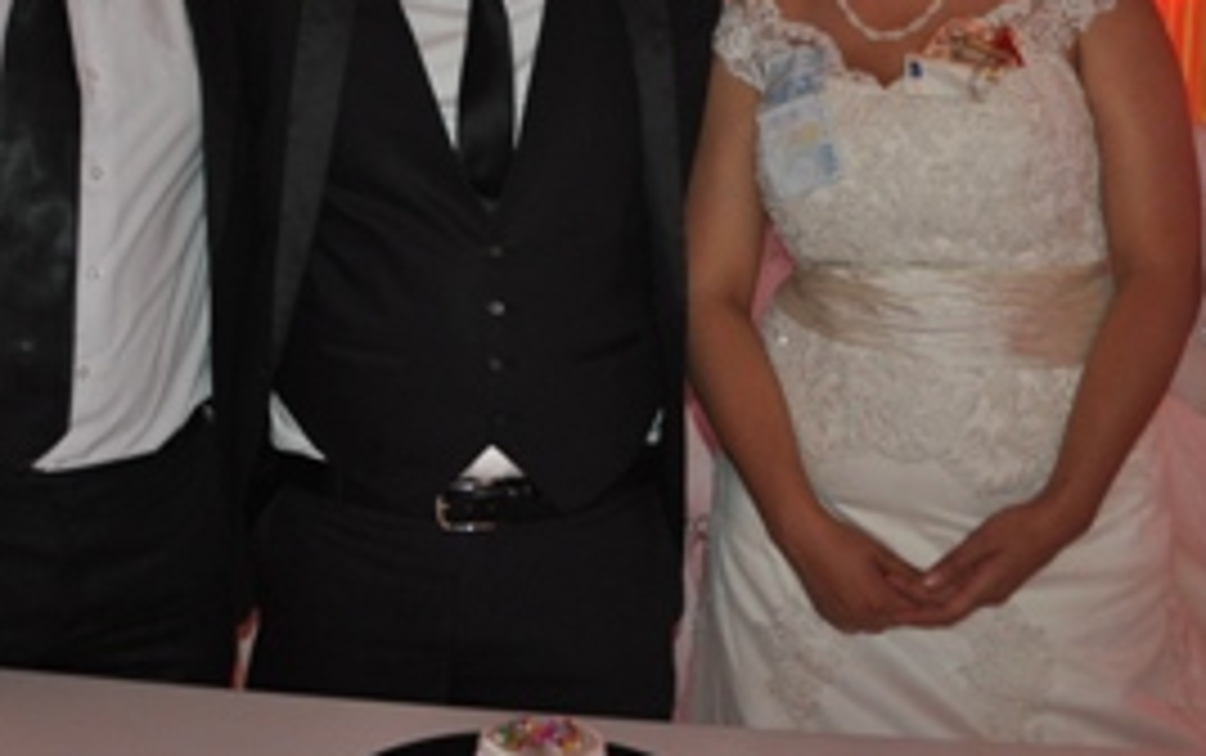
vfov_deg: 24.9
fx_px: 1678
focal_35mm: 51
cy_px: 135
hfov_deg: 39.2
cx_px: 436
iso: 800
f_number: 3.8
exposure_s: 1/60
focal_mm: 20
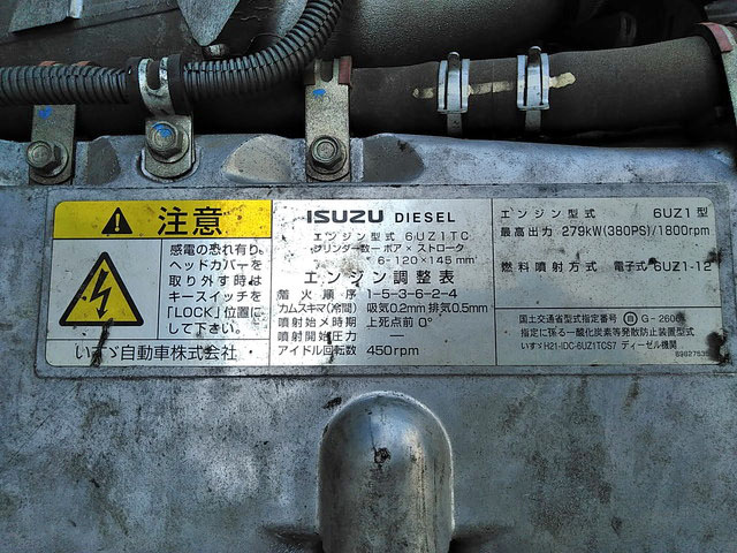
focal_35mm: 27
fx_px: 575
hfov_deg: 65.3
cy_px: 276
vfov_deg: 51.4
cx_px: 368
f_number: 2.2
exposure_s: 1/338
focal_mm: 3.46
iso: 60
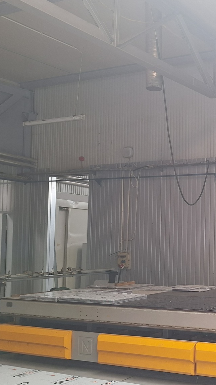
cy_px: 223
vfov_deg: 48.2
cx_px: 254
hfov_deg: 25.6
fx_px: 428
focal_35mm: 42
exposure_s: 1/100
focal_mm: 5.54
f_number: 1.8
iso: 64
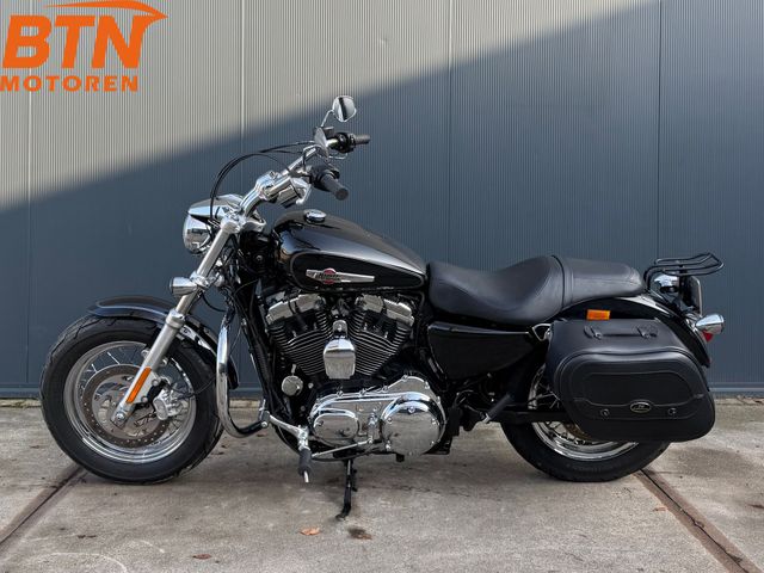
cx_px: 382
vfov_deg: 56.8
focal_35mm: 24
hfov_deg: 71.6
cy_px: 286
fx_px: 530
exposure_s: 1/358
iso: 80
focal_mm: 6.76
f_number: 1.78
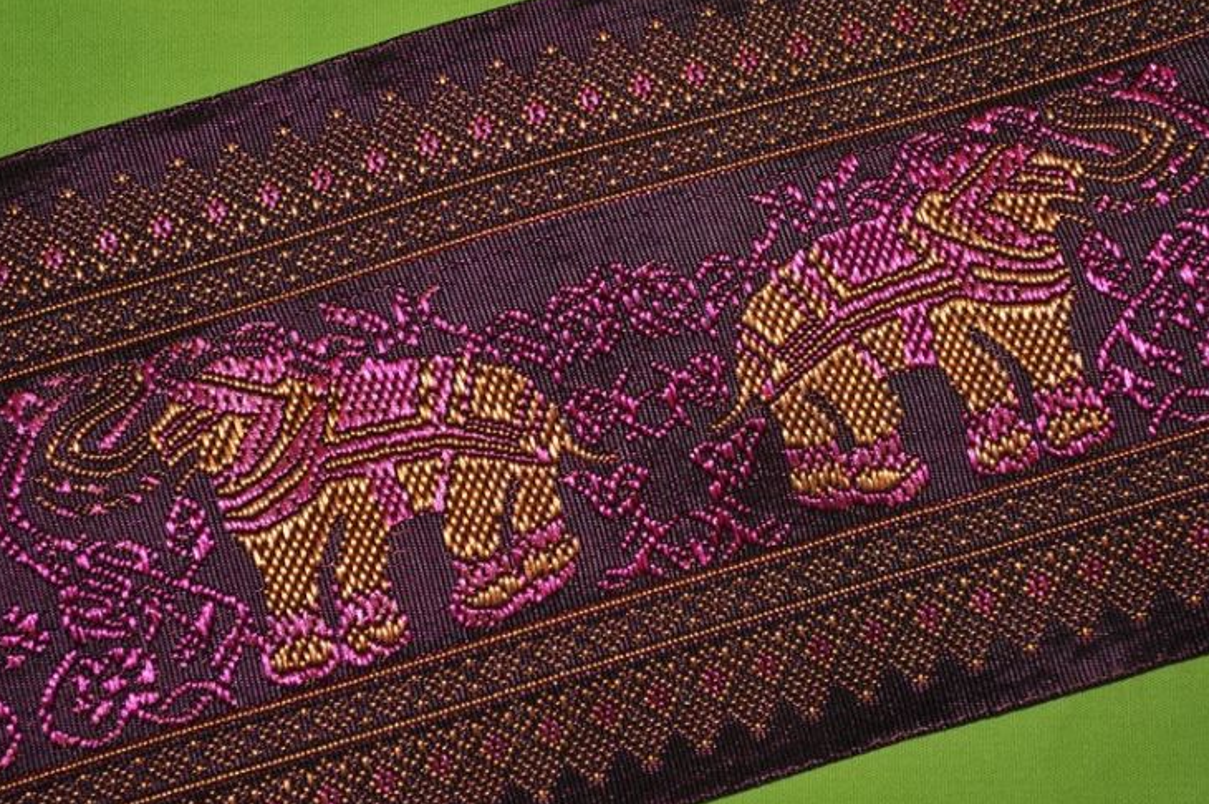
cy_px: 399
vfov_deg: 19.7
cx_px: 626
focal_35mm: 69
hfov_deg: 29.3
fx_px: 2315
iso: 250
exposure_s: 1/60
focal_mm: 42
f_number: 5.3
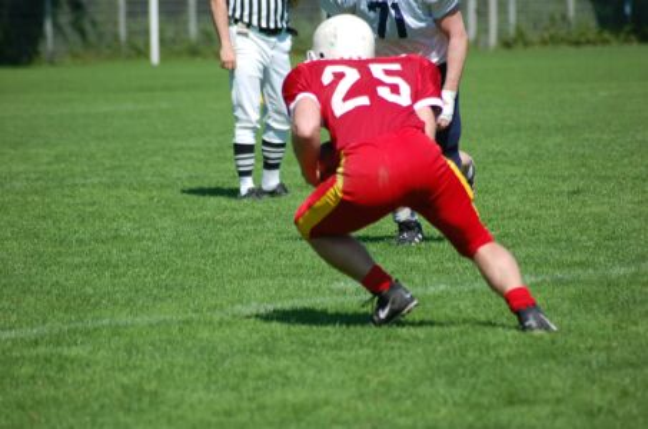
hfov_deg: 6.3
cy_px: 214
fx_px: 5927
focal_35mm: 330
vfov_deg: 4.1
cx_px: 324
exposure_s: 1/1000
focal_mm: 220
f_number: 5.3
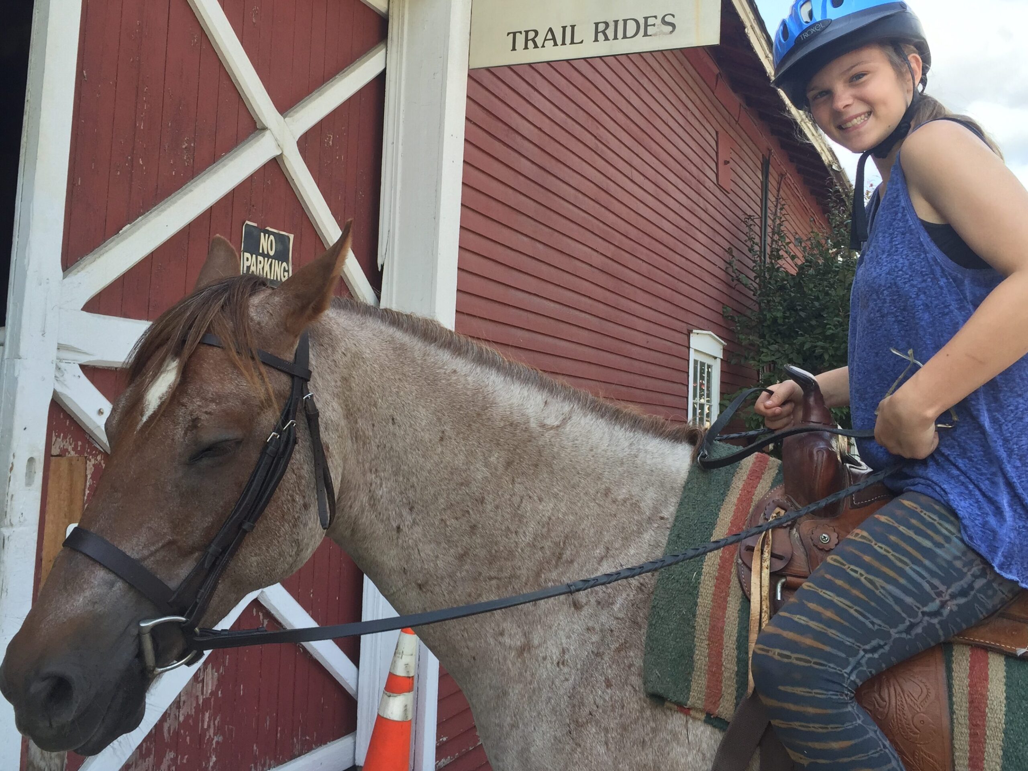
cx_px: 514
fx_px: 861
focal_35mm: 29
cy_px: 386
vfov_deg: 48.2
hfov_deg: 61.7
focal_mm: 4.15
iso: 32
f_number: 2.2
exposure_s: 1/391
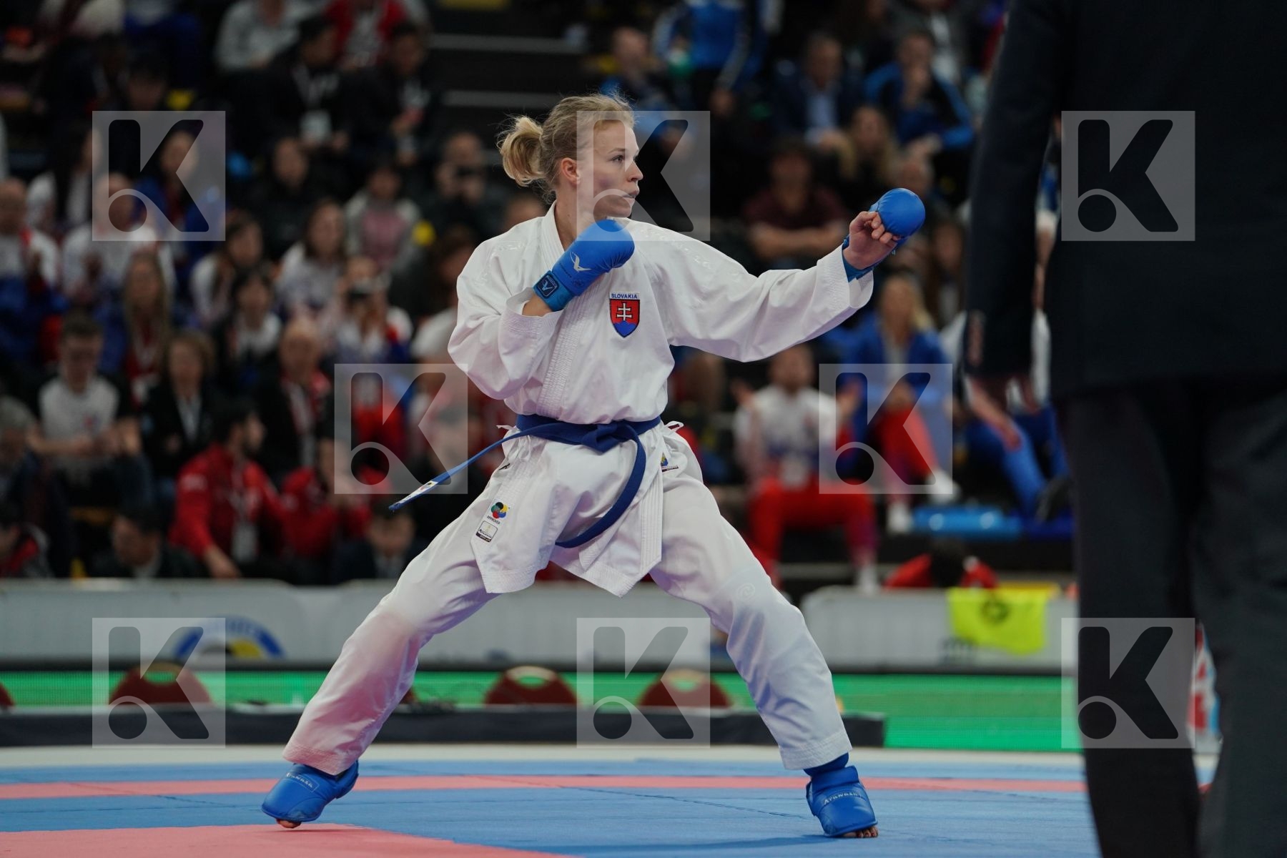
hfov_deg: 11.1
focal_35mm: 186
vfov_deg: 7.4
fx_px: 6649
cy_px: 429
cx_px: 644
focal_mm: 186
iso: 1250
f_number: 2.8
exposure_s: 1/1000
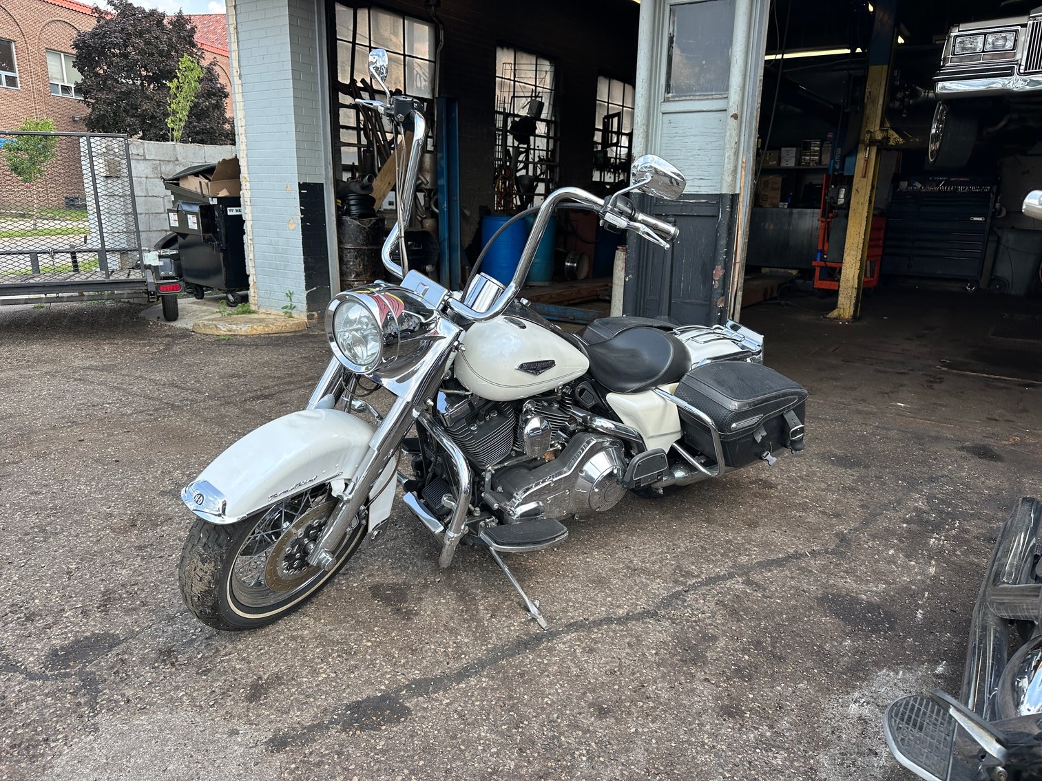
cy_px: 390
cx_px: 521
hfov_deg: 71.6
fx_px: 722
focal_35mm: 24
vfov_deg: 56.8
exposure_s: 1/879
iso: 80
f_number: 1.78
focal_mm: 6.86
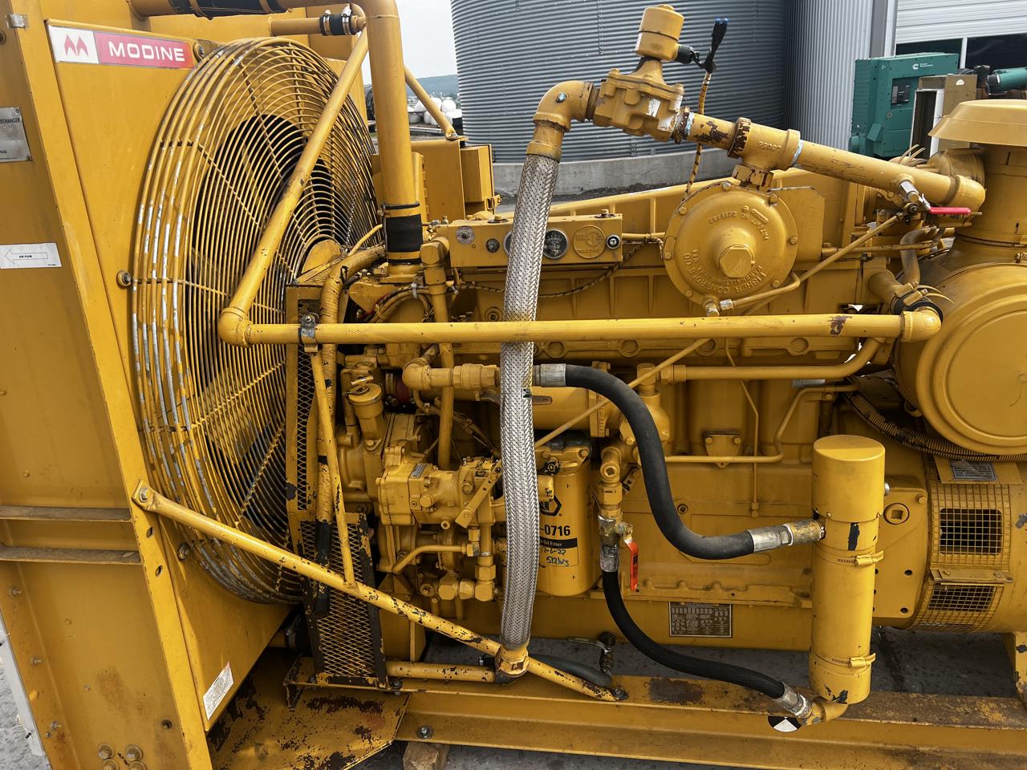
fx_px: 771
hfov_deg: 67.3
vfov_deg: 53.1
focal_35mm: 26
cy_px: 385
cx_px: 514
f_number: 1.5
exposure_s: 1/1361
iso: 50
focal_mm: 5.7
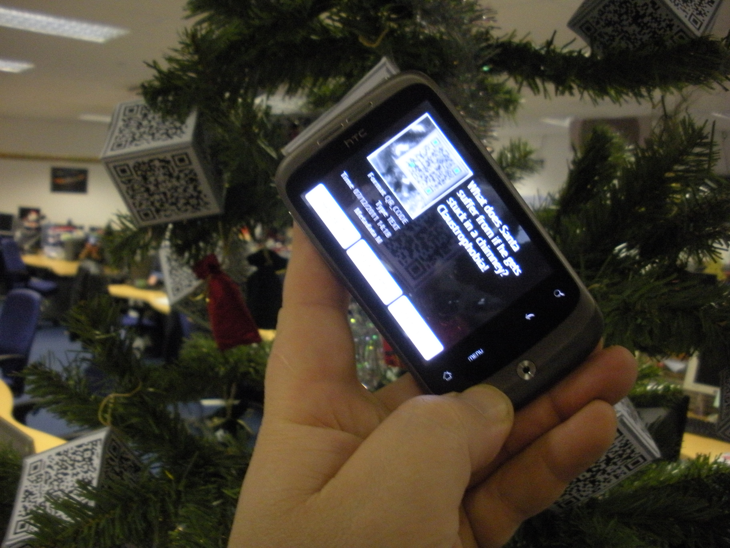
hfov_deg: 51.4
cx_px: 365
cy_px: 274
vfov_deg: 39.7
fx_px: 759
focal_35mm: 36
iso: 400
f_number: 3.5
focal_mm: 6.3
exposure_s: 1/27.7
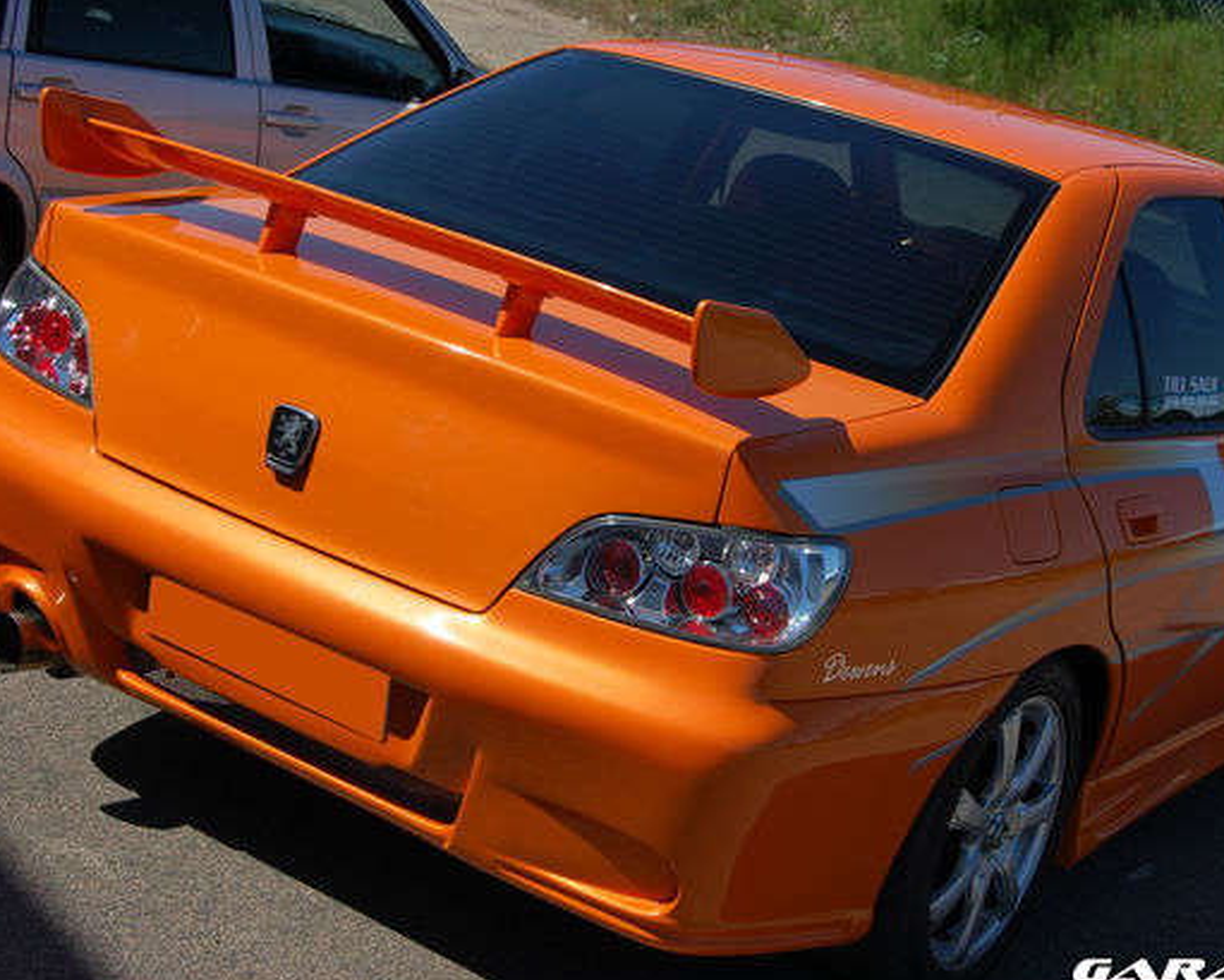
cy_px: 484
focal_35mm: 67
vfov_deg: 22.8
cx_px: 716
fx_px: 2428
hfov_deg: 28.3
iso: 200
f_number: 11
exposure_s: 1/500
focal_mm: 38
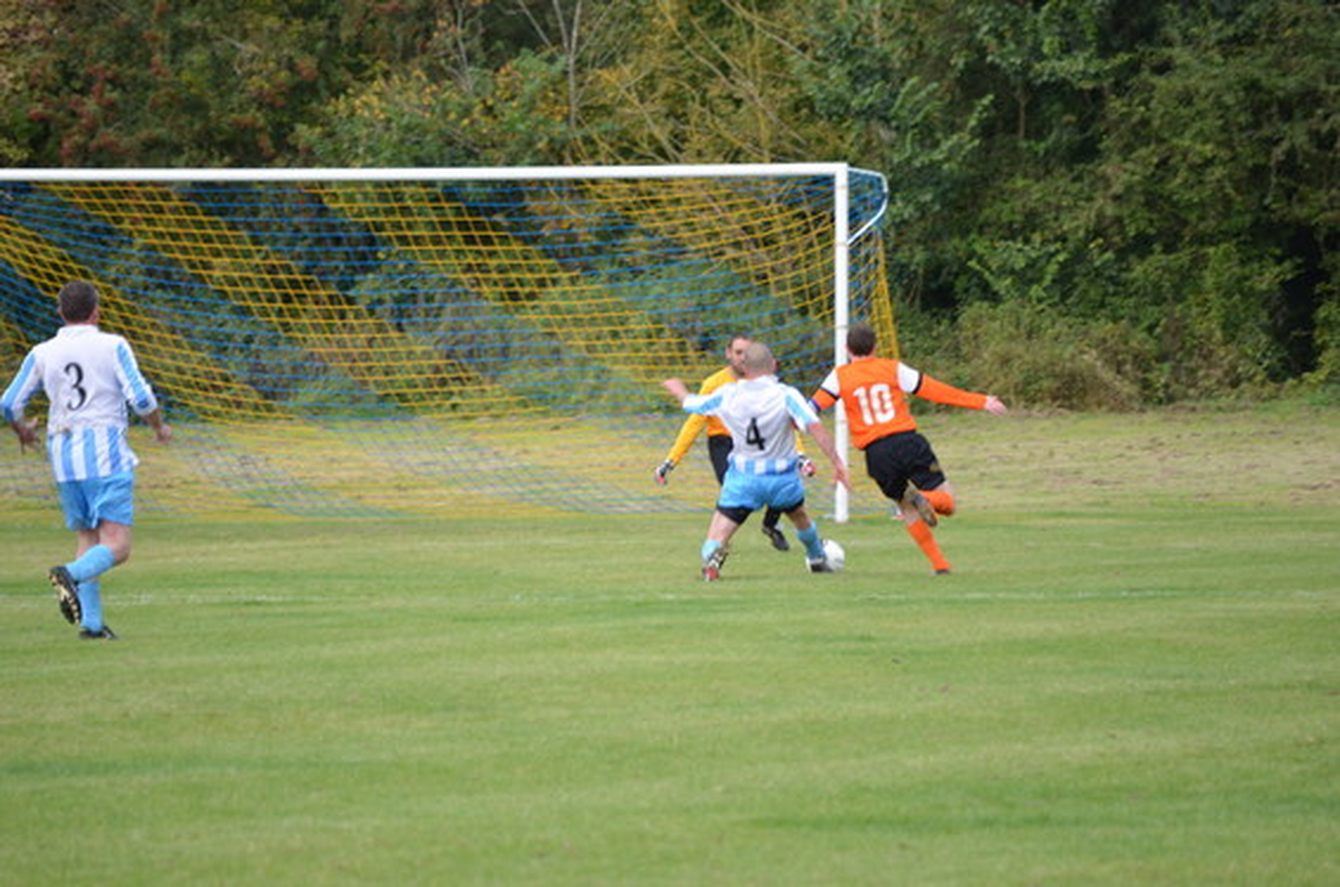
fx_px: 11142
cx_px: 670
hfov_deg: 6.9
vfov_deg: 4.6
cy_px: 444
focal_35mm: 300
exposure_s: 1/125
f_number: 5.6
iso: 100
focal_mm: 200
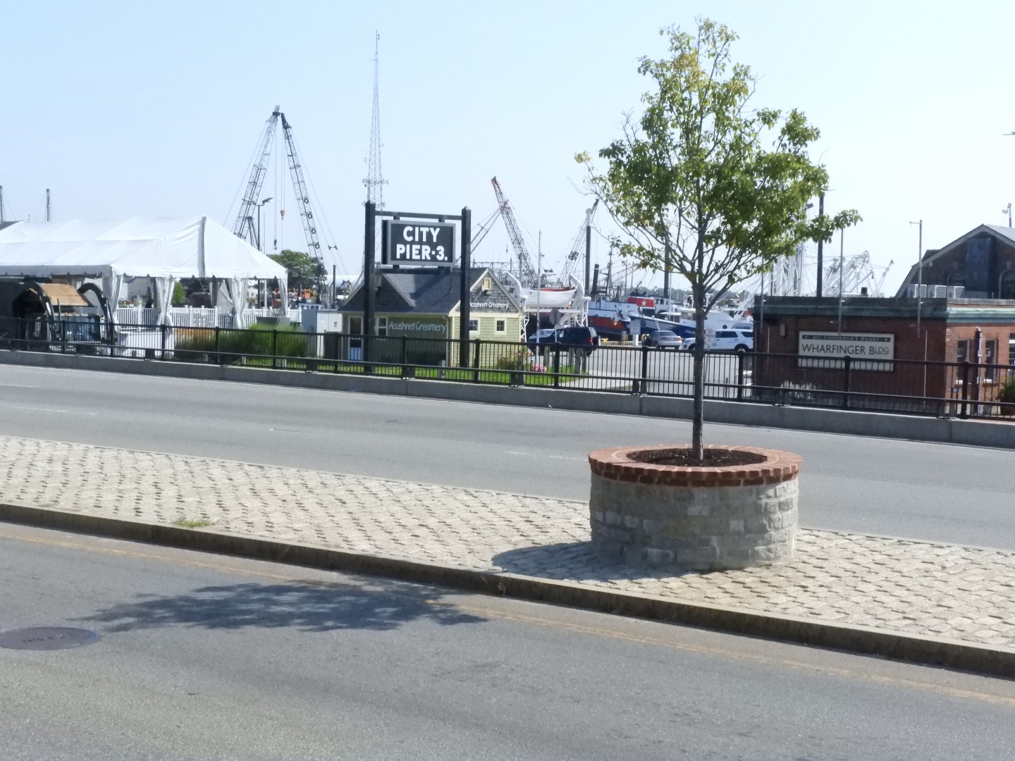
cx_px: 508
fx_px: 1759
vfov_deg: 24.4
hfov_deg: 32.2
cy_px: 380
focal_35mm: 60
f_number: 7.6
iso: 1600
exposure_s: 1/3200
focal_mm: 10.7
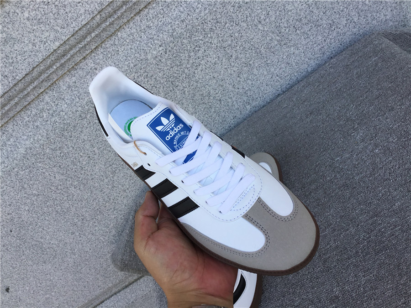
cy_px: 154
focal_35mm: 31
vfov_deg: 45.4
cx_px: 206
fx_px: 368
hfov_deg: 58.4
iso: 25
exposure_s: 1/326
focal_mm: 3.3
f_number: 2.4
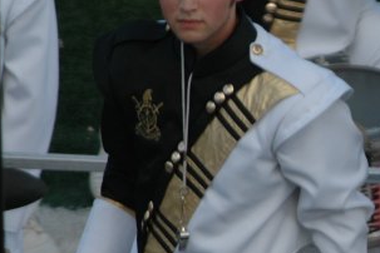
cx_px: 425
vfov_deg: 0.9
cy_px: 172
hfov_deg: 1.3
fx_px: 16687
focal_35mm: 1581
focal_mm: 400
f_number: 5.6
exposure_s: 1/500
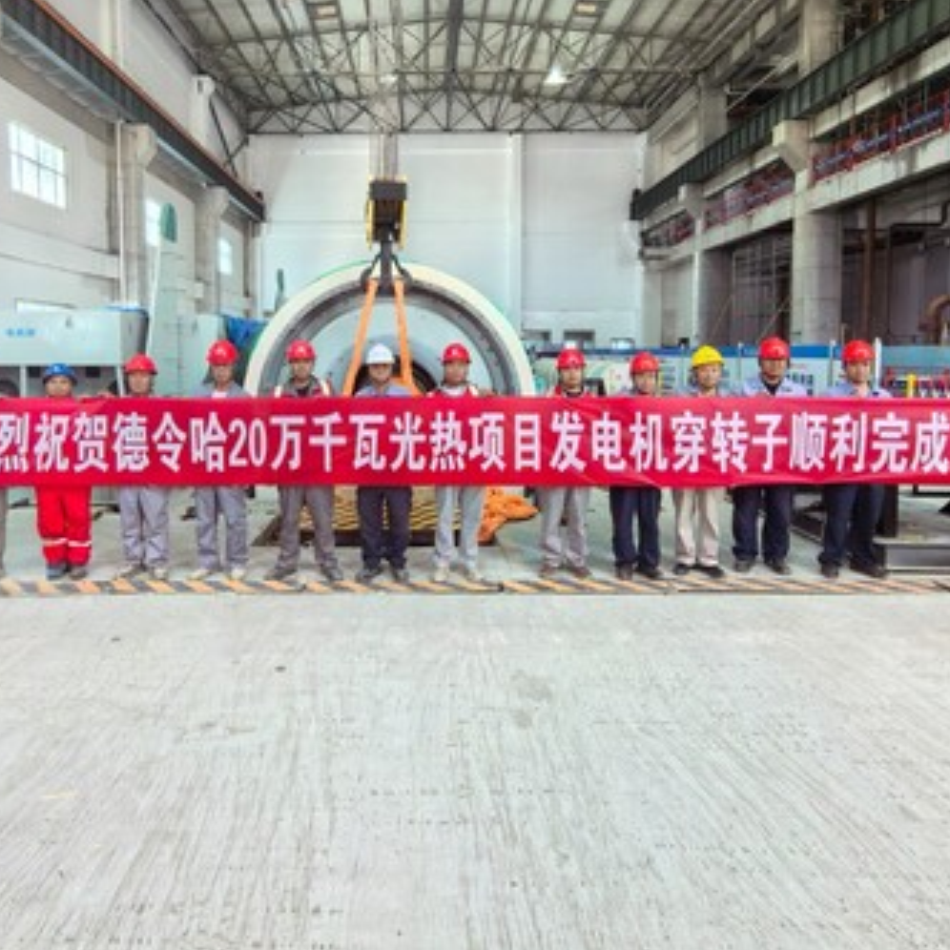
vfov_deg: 76.8
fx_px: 590
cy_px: 381
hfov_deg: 77.4
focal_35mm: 19
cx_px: 419
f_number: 2.2
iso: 160
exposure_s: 1/99.4
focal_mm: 1.95
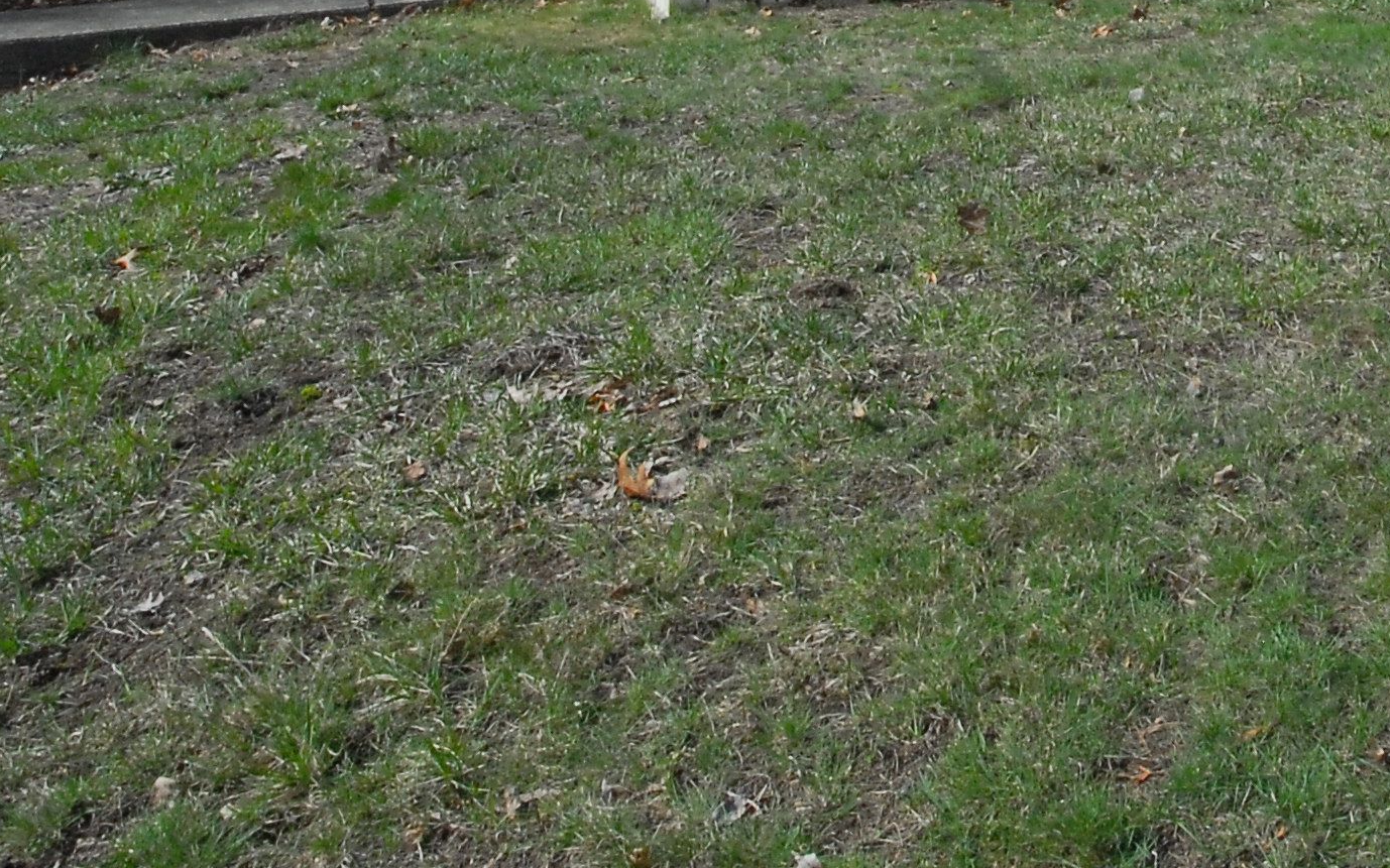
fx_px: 1629
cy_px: -326
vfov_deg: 24.9
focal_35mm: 43
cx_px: 1258
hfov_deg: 42.3
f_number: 14
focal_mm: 10
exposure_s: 1/100
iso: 640
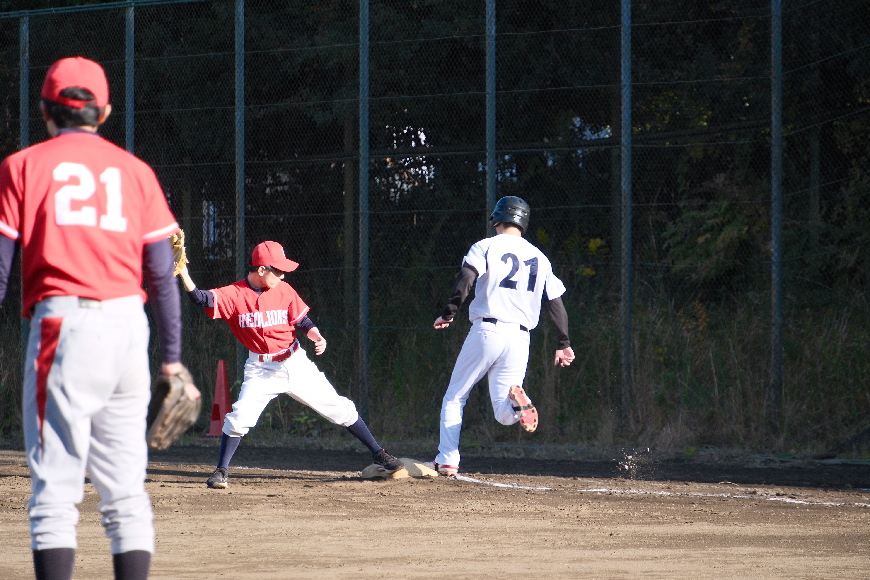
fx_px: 6307
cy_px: 290
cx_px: 435
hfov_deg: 7.9
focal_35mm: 261
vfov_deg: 5.3
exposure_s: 1/800
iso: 800
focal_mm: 174.3
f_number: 5.6
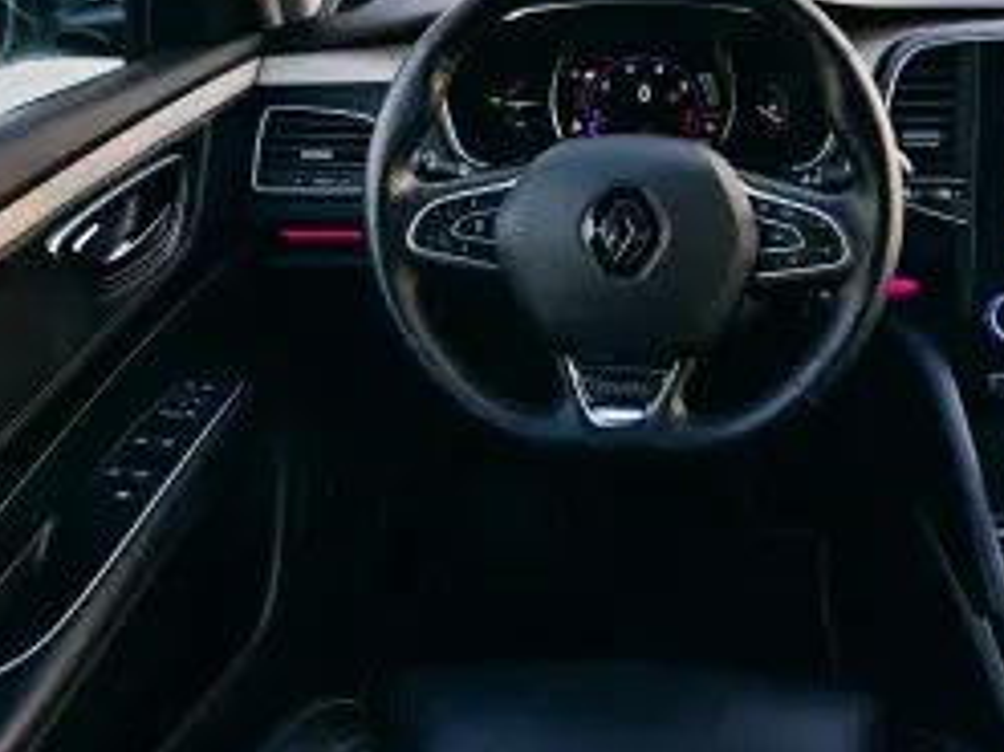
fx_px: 1015
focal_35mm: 35
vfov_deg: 40.5
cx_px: 630
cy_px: 297
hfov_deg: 52.1
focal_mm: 6.83
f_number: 2
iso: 160
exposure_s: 1/100
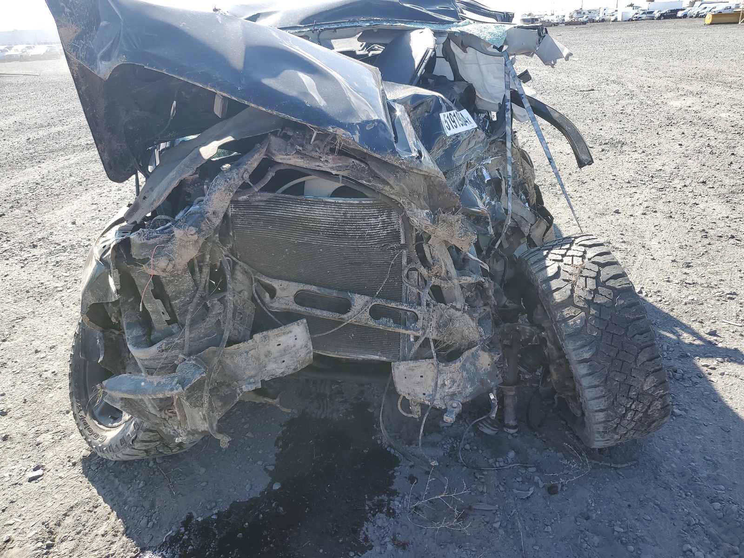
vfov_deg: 53.1
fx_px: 559
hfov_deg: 67.3
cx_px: 372
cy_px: 279
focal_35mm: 26
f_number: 1.5
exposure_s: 1/1000
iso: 50
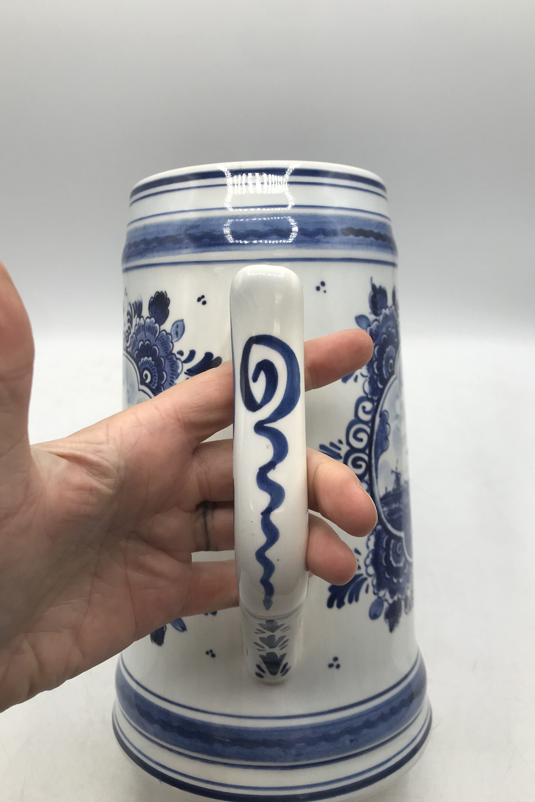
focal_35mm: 30
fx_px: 669
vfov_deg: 61.9
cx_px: 250
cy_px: 406
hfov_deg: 43.6
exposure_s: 1/709
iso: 20
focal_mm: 3.99
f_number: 1.8
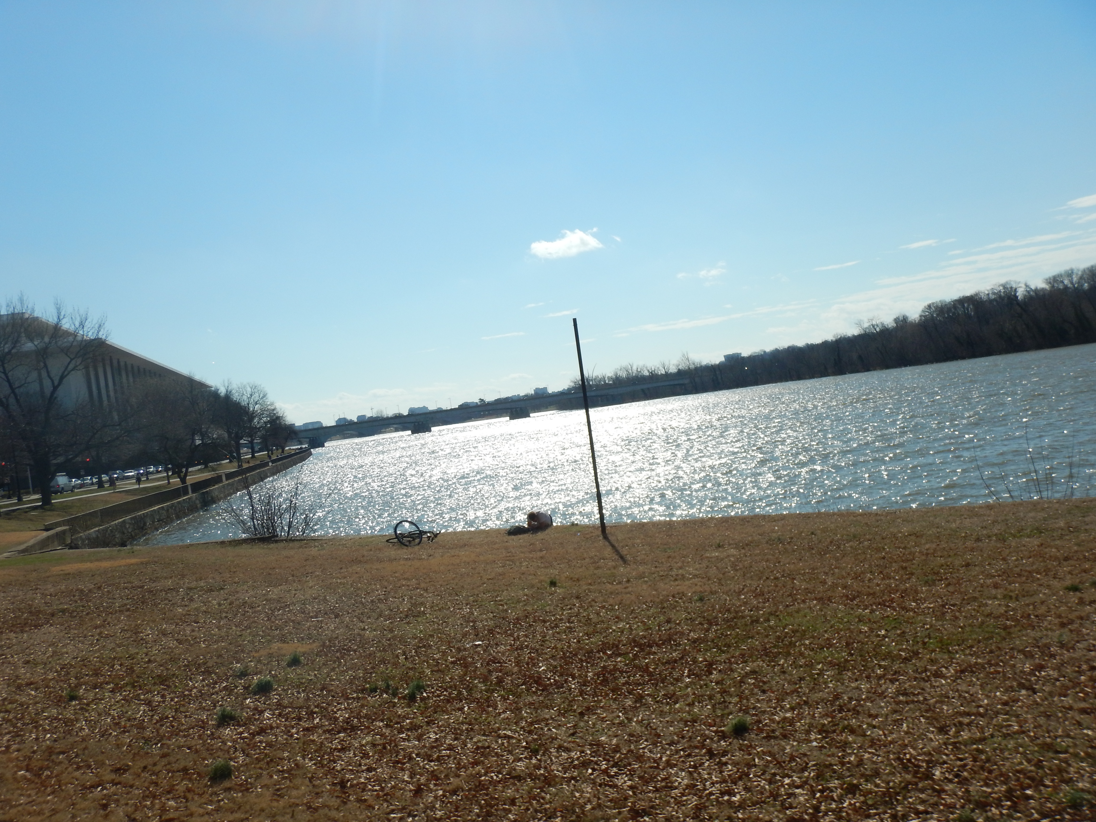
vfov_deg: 41.8
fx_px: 1076
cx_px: 548
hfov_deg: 54.0
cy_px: 411
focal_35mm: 34
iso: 125
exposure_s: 1/400
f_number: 8.3
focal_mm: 6.1
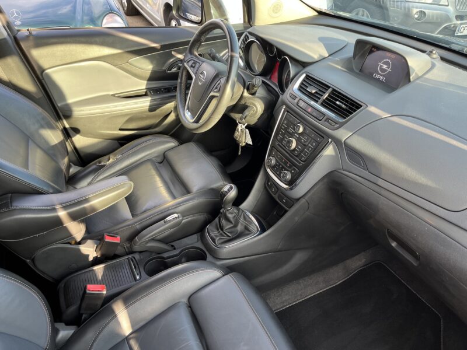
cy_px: 175
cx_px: 234
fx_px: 351
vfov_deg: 53.1
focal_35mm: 26
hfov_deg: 67.3
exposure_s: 1/122
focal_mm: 5.1
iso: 64
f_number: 1.6
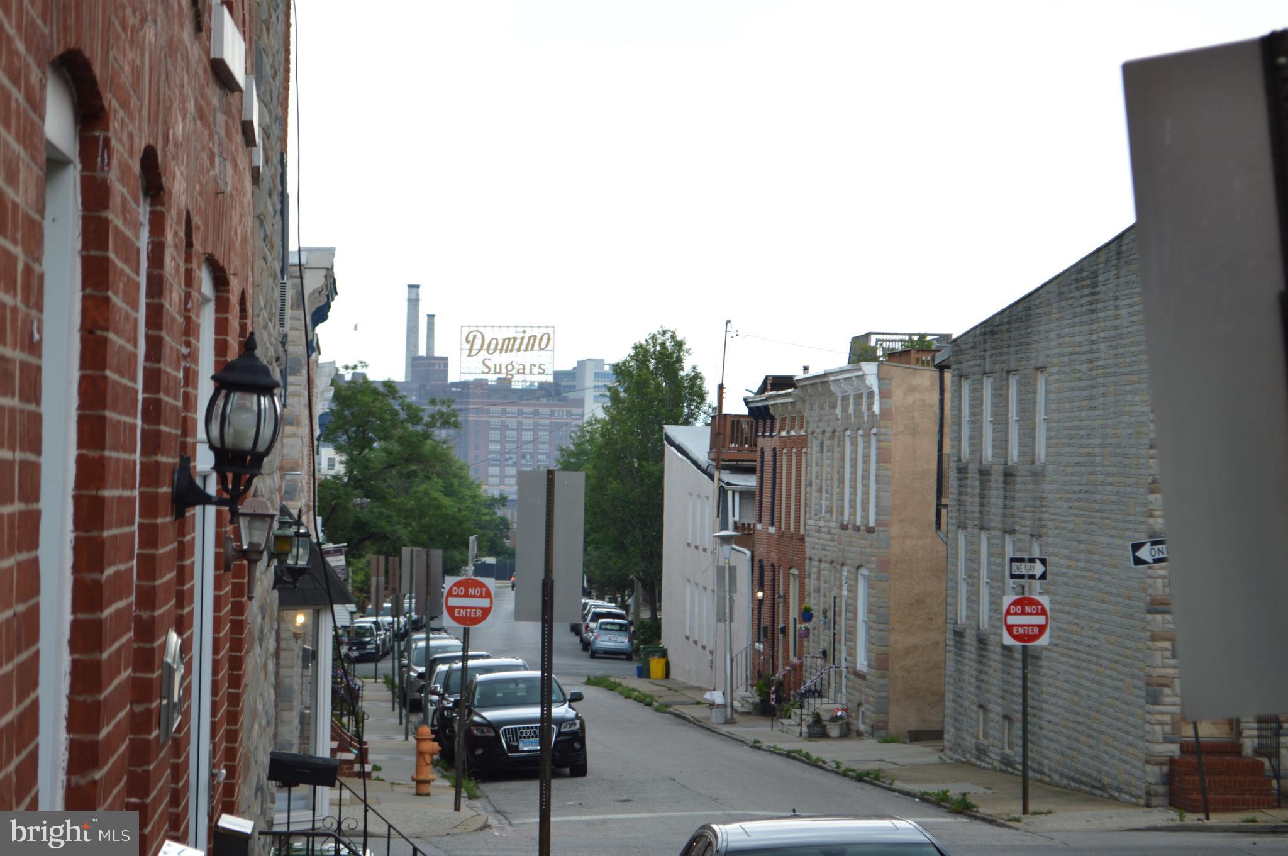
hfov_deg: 24.6
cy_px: 428
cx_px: 644
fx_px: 2949
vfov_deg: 16.5
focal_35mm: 82
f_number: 5.6
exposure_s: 1/125
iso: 220
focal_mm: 55
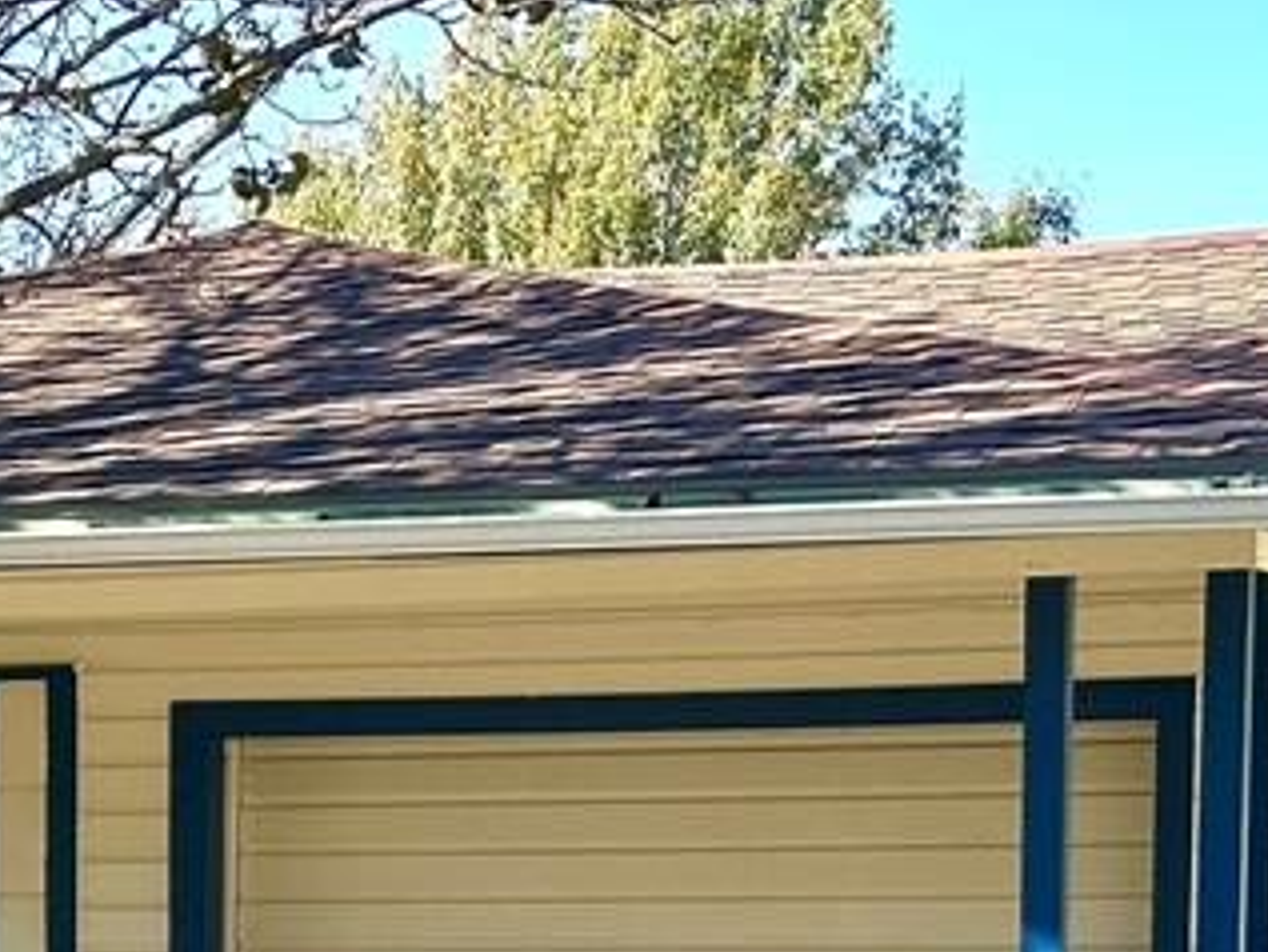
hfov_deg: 12.2
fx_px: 5680
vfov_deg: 9.4
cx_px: -536
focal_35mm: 155
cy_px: 1340
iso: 64
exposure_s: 1/1171
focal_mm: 6.86
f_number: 1.78
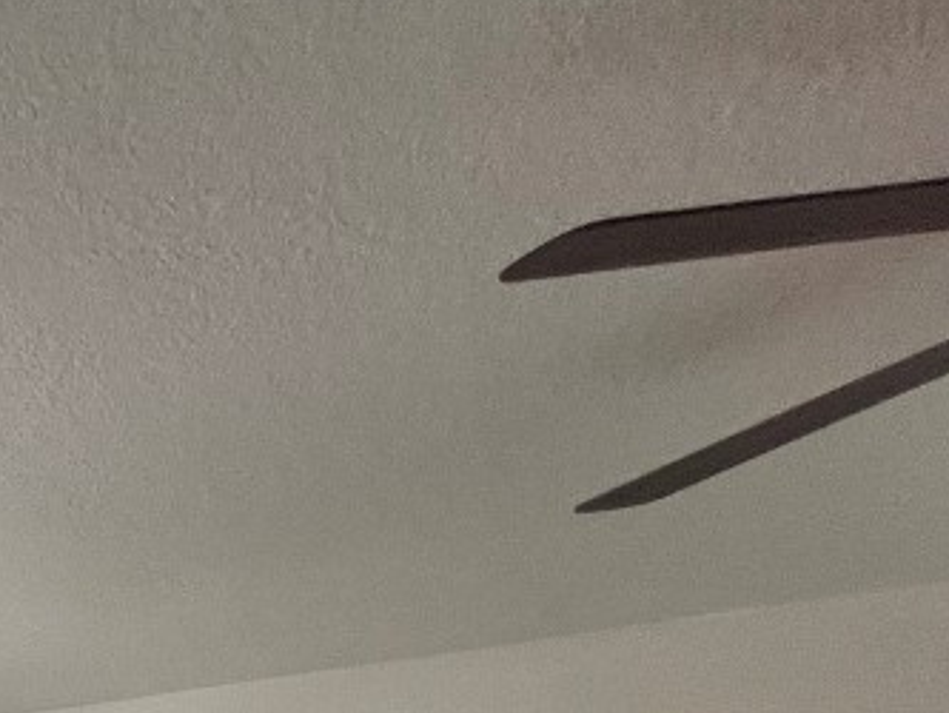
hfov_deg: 28.3
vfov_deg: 26.0
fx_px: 1097
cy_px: 1081
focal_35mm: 40
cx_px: -502
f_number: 1.8
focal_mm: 1.57
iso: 80
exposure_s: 1/120
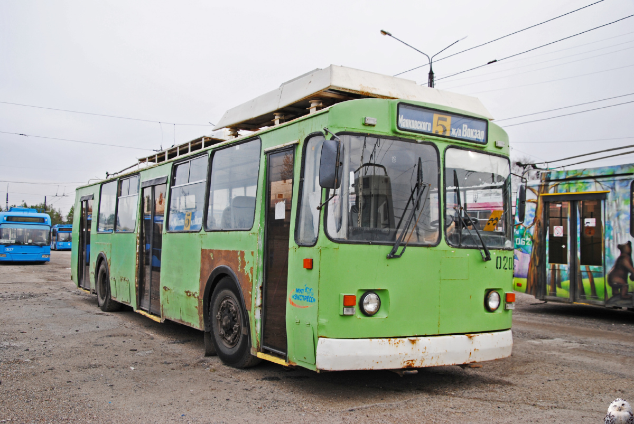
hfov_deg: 53.1
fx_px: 635
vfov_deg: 37.0
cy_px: 212
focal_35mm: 36
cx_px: 317
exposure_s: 1/125
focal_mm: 24
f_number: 5.6
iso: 100
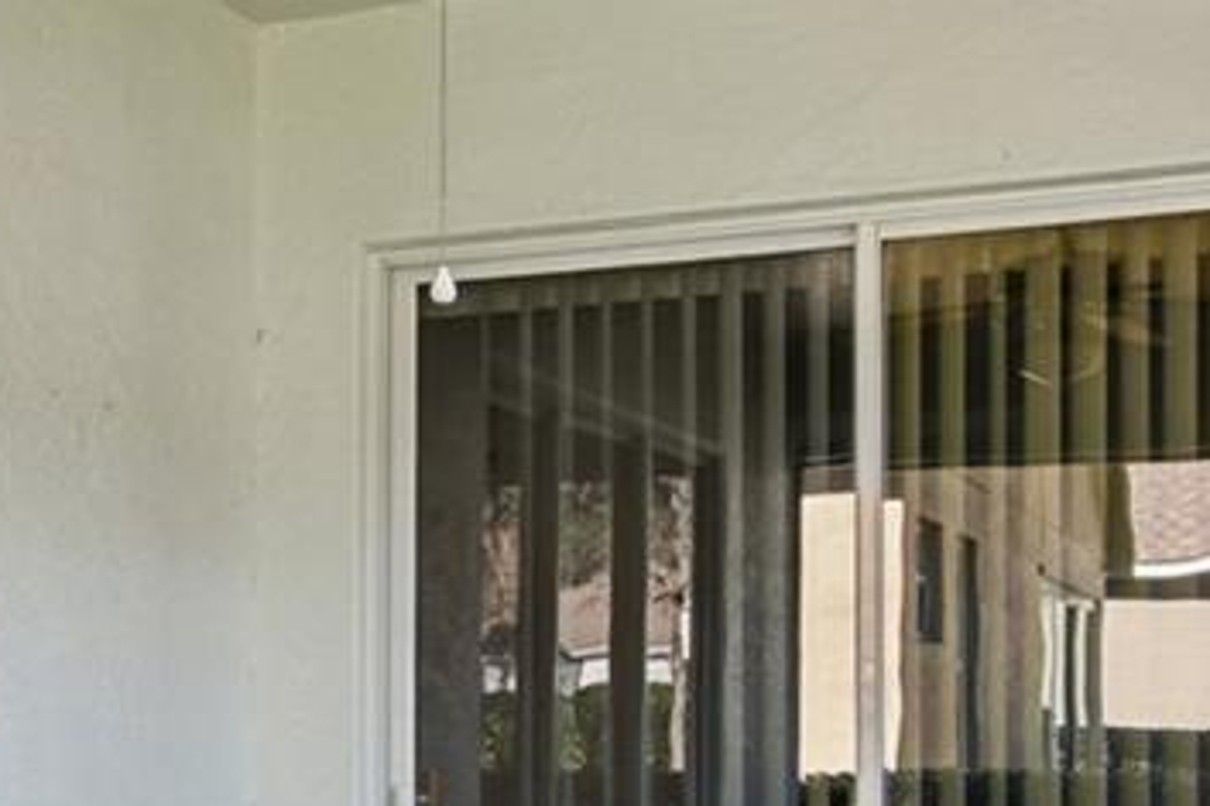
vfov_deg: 19.7
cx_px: 65
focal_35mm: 68
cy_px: 703
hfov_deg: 28.3
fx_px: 2284
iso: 100
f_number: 6.3
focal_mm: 10
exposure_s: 1/13
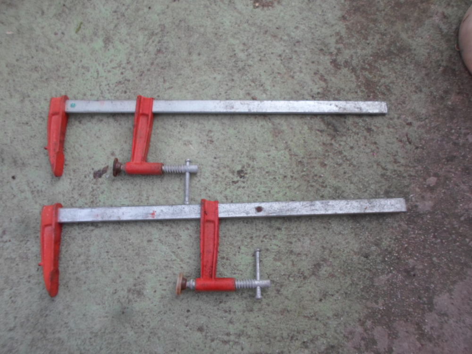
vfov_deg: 54.9
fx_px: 341
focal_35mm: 25
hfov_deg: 69.4
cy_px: 177
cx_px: 236
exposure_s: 1/180
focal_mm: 4.5
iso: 80
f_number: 2.5
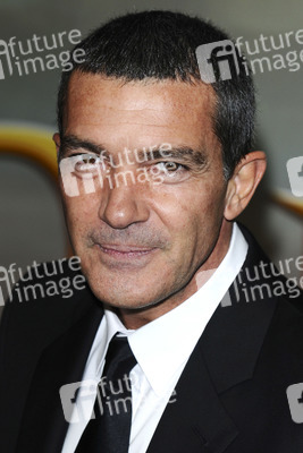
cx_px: 152
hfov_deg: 9.9
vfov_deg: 14.9
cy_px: 226
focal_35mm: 138
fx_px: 1741
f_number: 4.5
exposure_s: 1/200
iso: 320
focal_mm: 92
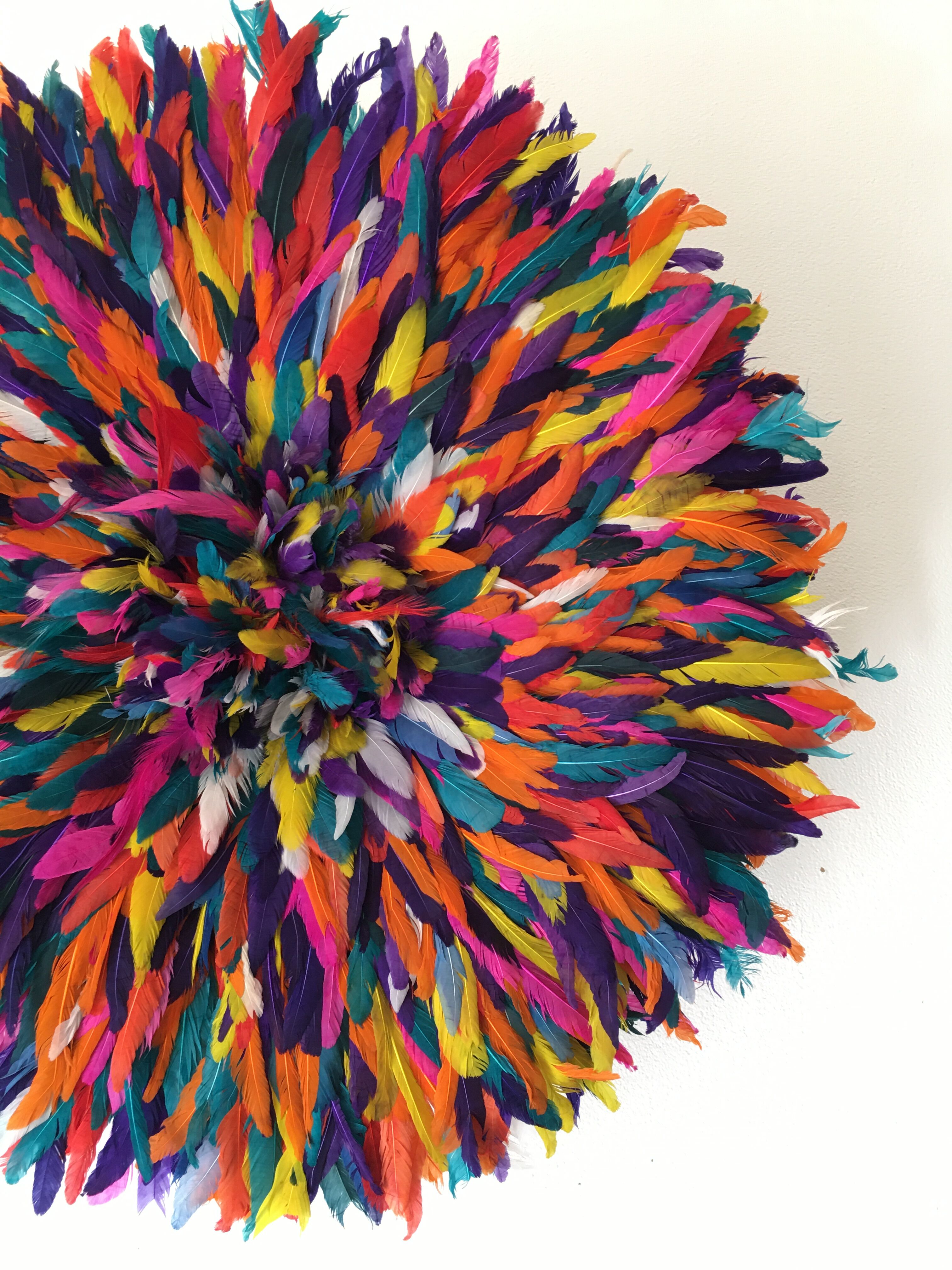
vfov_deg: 61.7
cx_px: 476
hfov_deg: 48.2
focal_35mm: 29
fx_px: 1063
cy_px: 635
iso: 40
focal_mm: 4.15
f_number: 2.2
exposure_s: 1/17
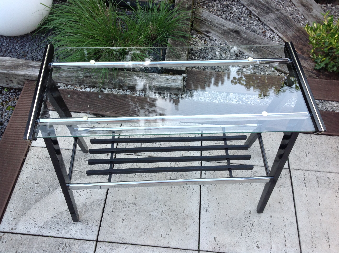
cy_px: 126
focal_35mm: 35
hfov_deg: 52.7
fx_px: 342
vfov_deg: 40.6
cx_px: 170
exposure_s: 1/142
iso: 50
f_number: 2.4
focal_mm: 4.28
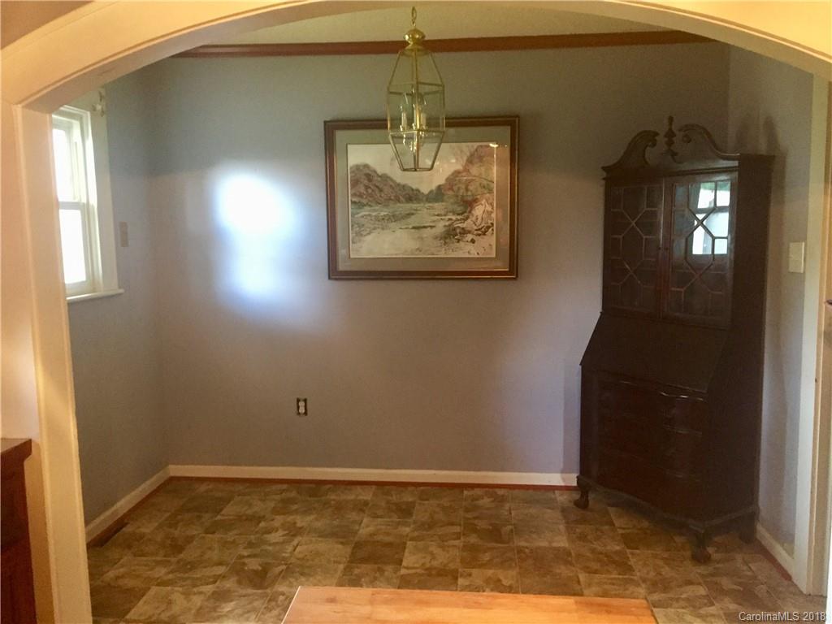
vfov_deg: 48.2
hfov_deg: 61.7
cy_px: 312
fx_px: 697
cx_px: 416
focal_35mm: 29
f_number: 2.2
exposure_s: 1/15
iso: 320
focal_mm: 4.15
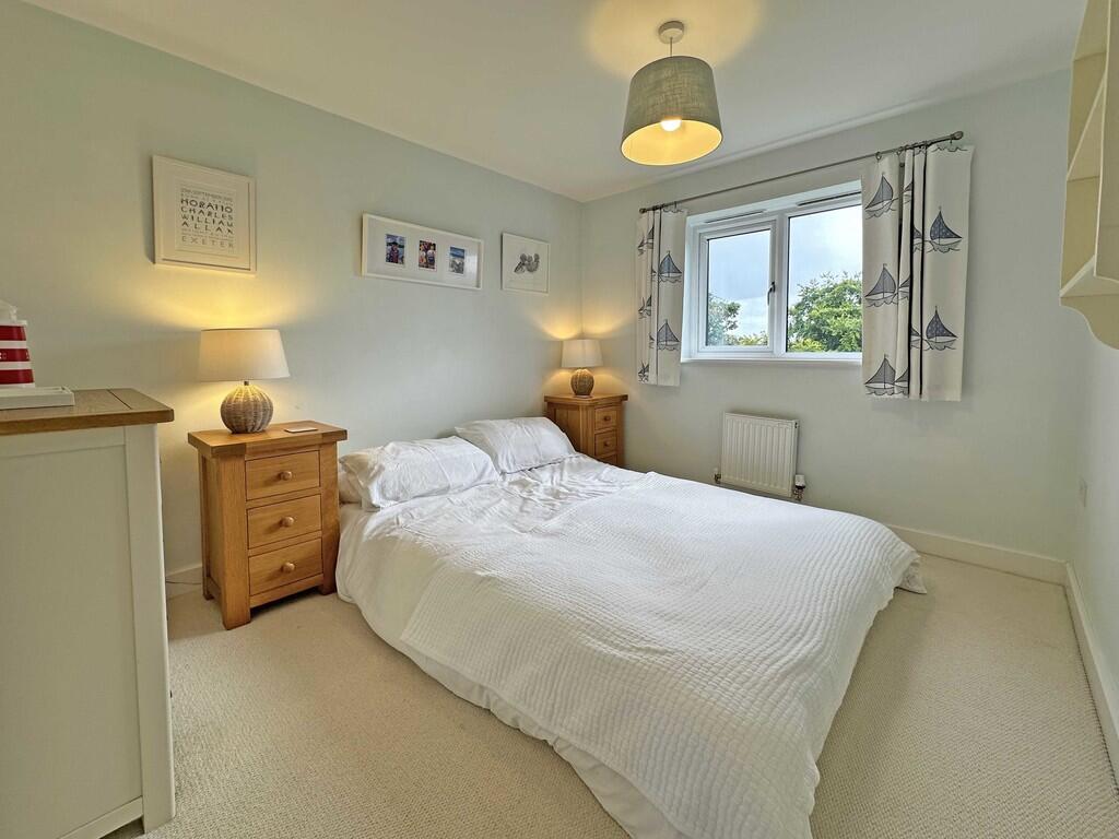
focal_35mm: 14
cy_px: 420
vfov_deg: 85.7
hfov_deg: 102.1
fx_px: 453
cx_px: 560
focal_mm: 2.22
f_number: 2.2
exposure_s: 1/100
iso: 40
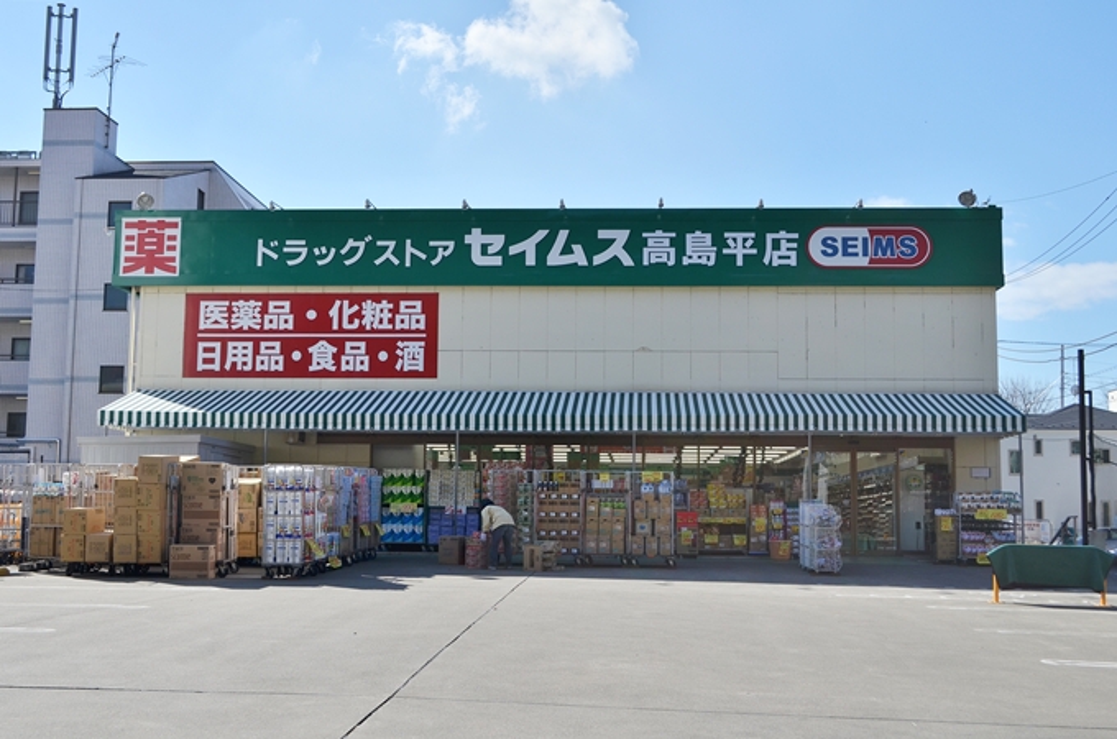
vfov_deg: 31.7
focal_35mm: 42
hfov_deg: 46.5
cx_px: 558
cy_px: 370
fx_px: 1300
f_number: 7.1
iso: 100
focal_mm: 28
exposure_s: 1/800
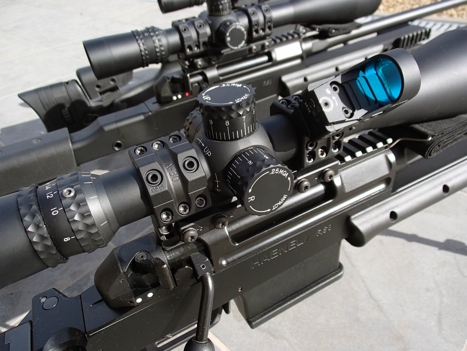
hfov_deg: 69.4
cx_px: 234
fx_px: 337
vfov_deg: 54.9
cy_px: 176
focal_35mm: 25
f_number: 3.3
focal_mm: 4.4
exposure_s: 1/500
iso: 100
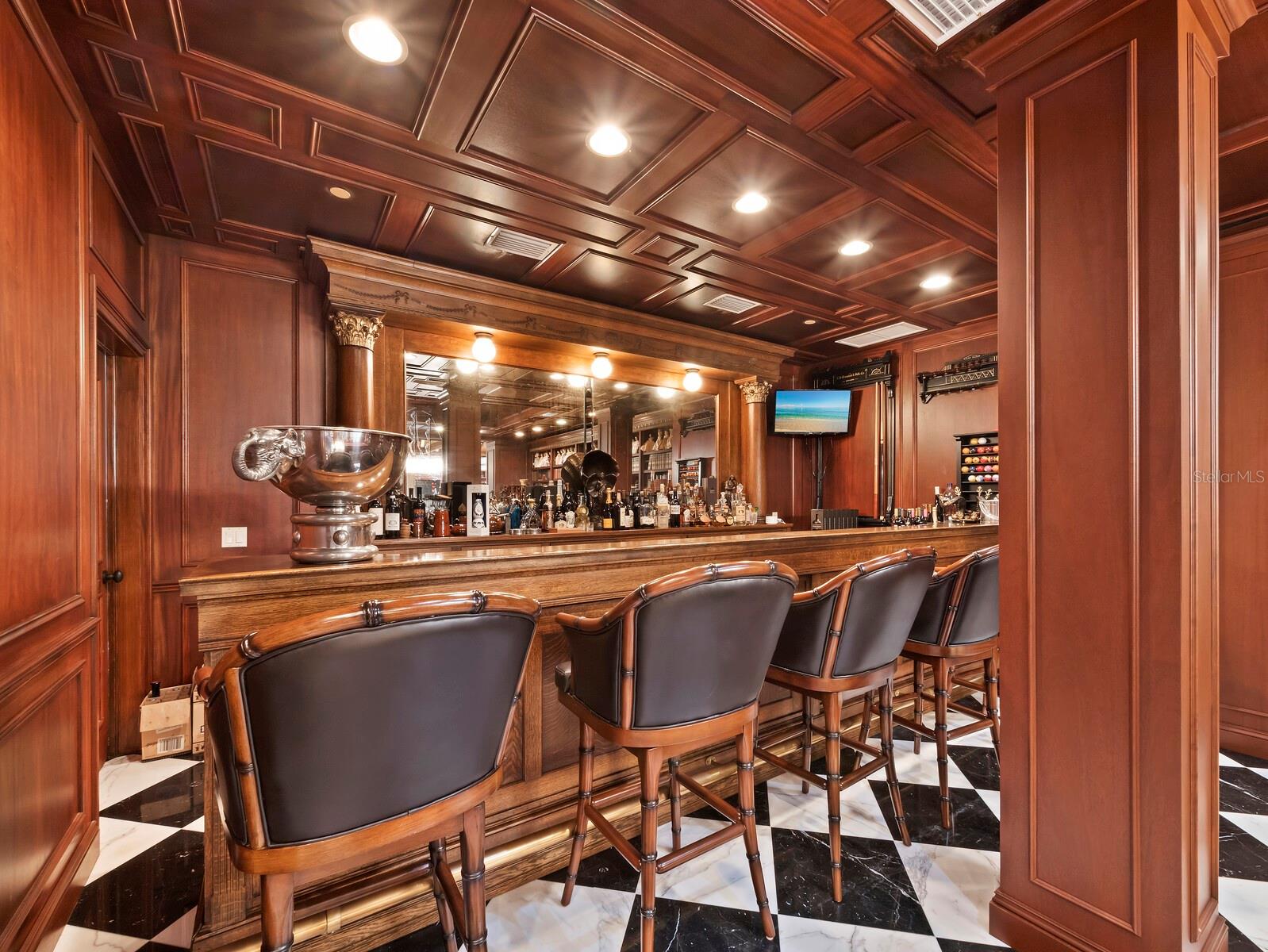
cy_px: 476
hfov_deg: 102.0
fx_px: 513
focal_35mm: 14
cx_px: 634
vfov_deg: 85.7
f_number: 11
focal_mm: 7
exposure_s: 6
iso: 400
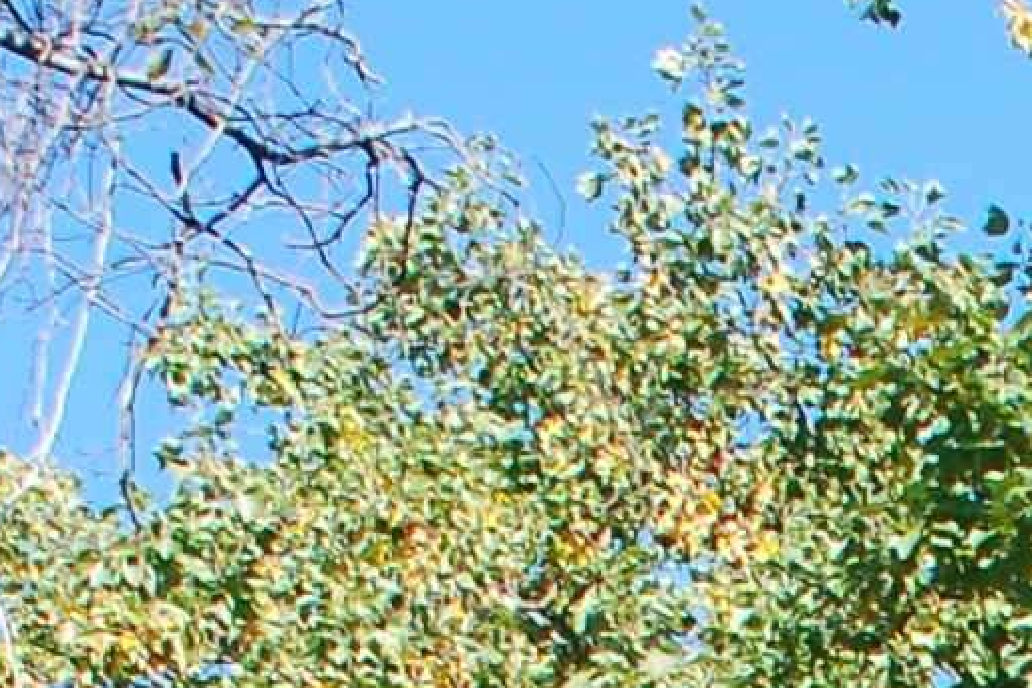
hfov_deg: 7.2
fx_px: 7797
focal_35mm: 272
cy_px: 2464
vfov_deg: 4.7
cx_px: 2195
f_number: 4
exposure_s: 1/400
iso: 200
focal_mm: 24
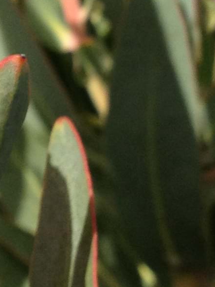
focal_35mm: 194
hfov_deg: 7.3
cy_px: 64
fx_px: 1606
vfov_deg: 10.2
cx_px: -233
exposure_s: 1/1416
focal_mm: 4.28
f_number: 2.4
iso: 50
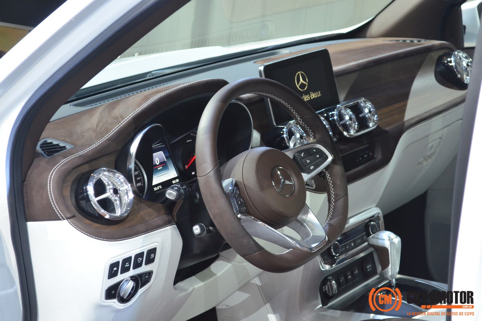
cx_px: 241
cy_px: 160
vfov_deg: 16.6
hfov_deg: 24.6
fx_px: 1104
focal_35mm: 82
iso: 1600
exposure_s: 1/60
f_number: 5.6
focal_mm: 55
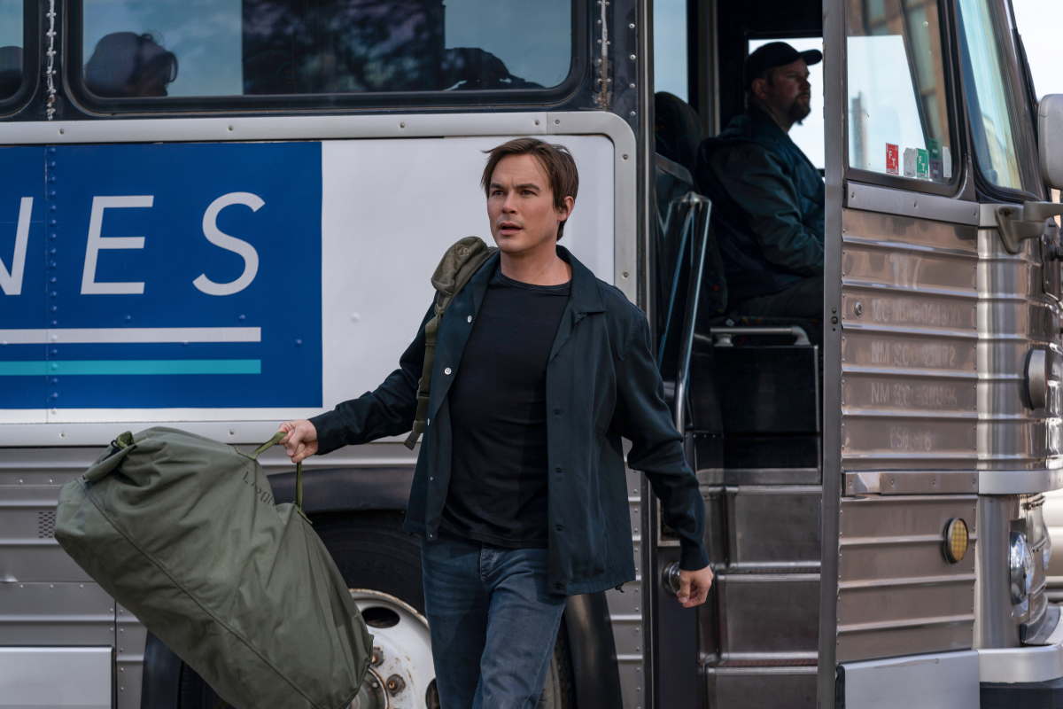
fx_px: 3543
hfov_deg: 17.1
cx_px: 532
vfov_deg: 11.4
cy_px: 354
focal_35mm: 120
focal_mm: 120
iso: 100
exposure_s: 1/250
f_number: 5.6
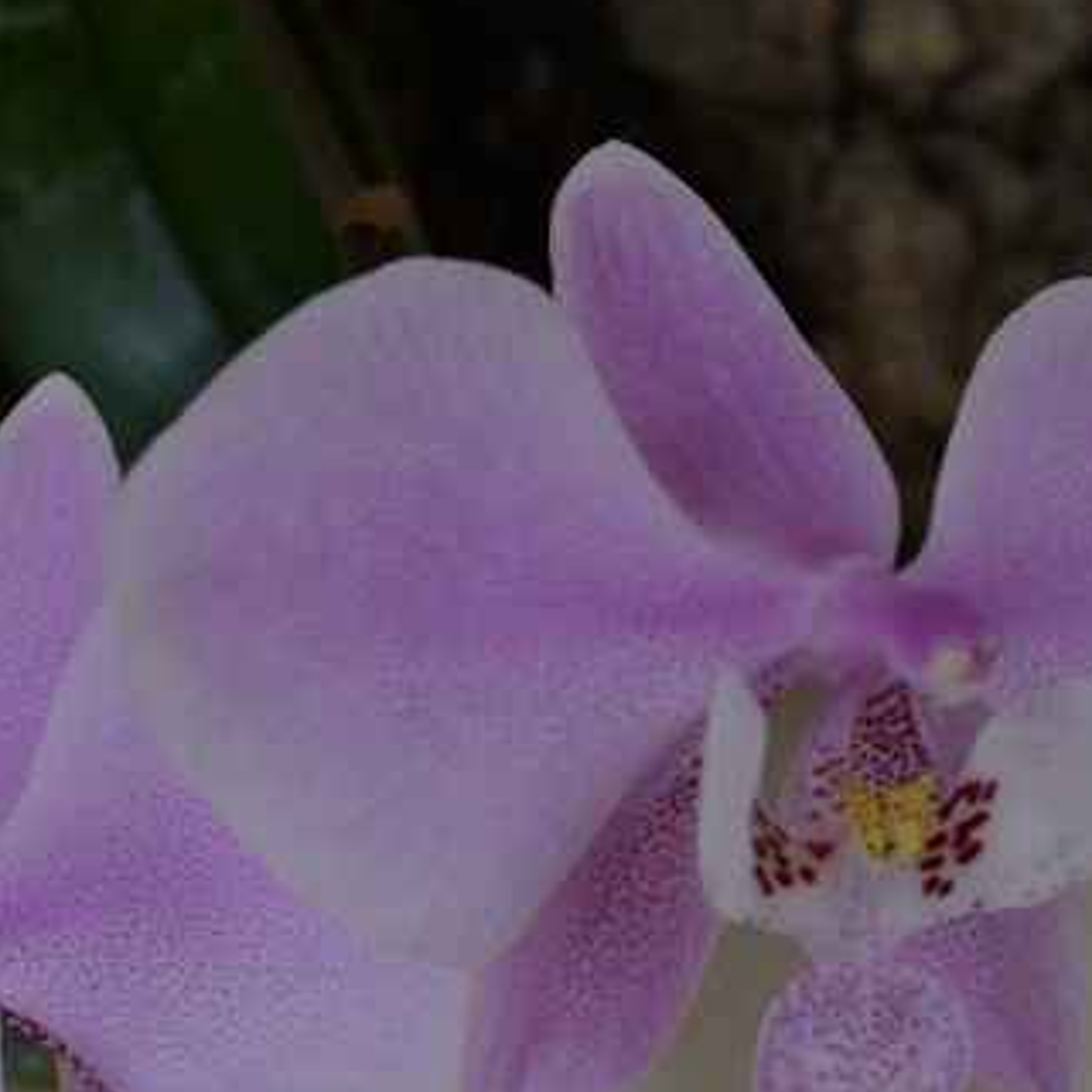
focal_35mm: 134
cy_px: 780
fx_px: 4783
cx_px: 539
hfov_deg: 13.0
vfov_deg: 13.0
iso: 1000
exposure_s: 1/30
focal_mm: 42
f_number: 13
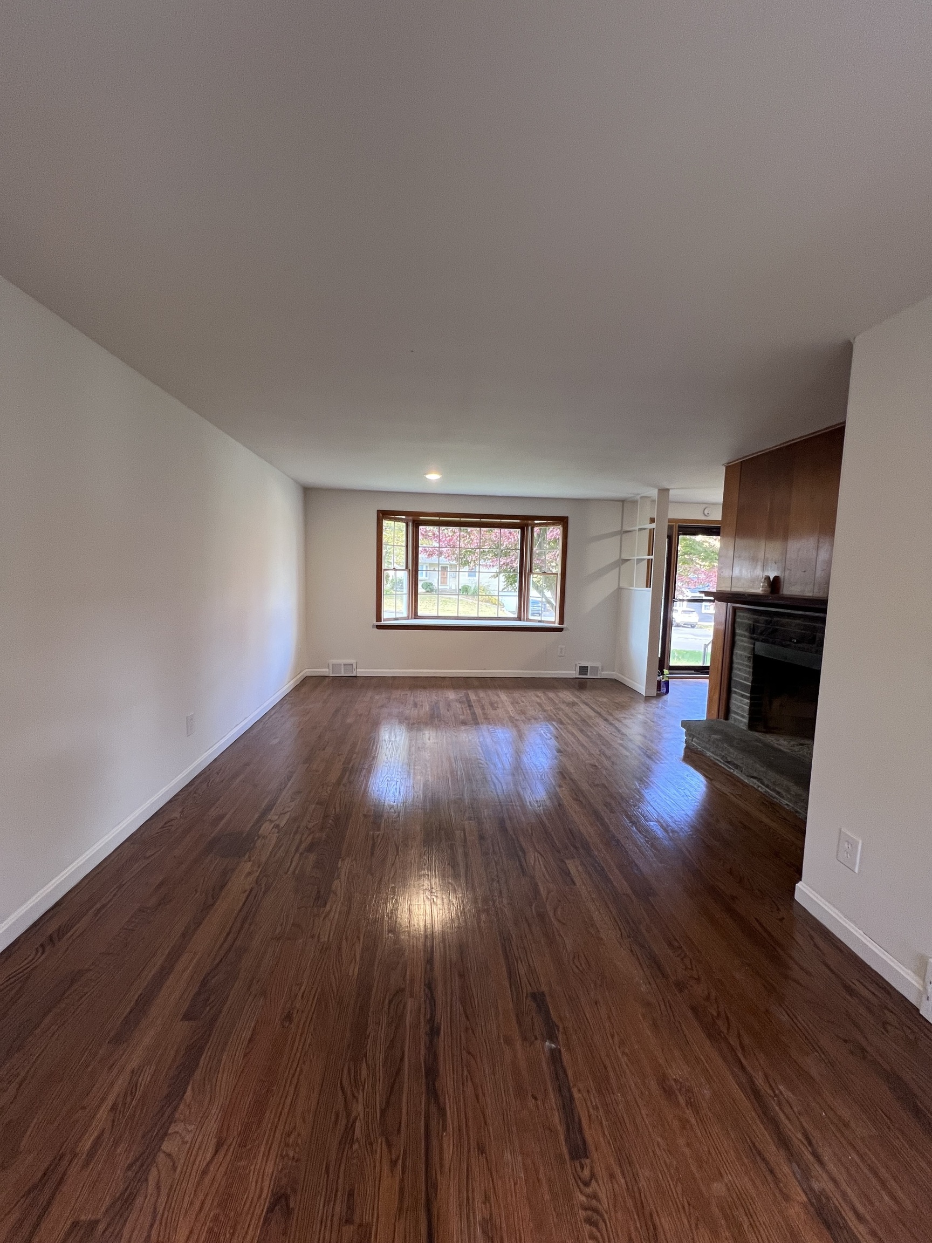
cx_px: 466
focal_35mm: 13
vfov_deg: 106.2
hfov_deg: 89.9
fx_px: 467
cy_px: 622
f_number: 1.8
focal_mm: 1.57
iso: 160
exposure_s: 1/60
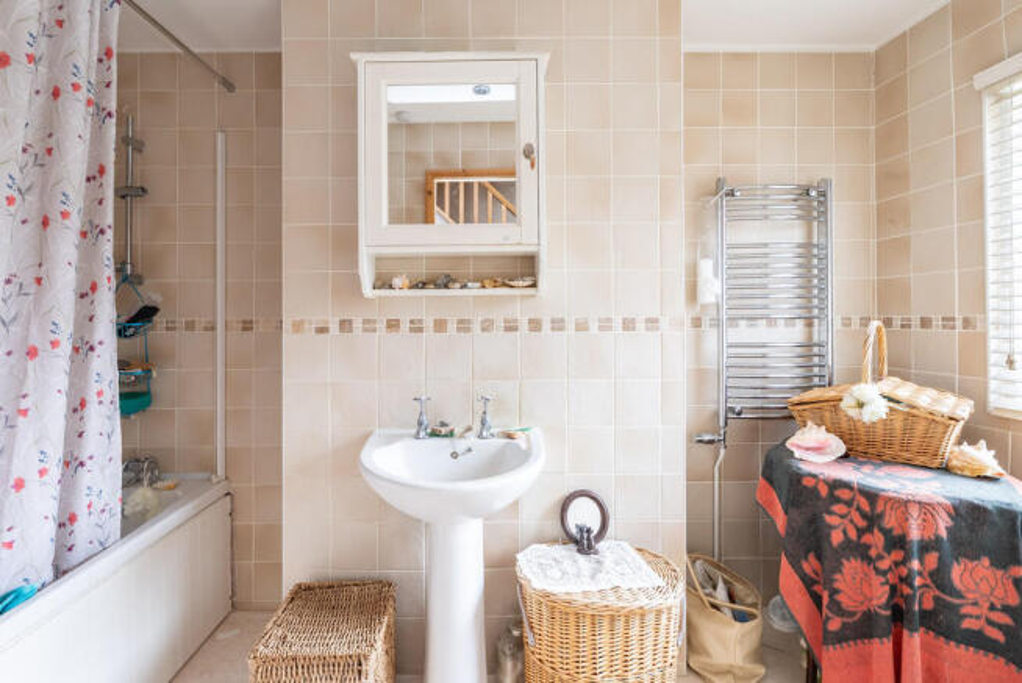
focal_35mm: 16
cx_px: 511
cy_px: 342
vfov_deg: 73.8
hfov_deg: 96.7
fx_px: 455
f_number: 7.1
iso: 1000
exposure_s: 1/60
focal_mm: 16
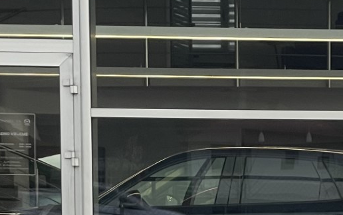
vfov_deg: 6.3
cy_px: 363
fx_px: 1917
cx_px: 508
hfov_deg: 9.9
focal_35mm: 205
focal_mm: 6
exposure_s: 1/108
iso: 25
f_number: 2
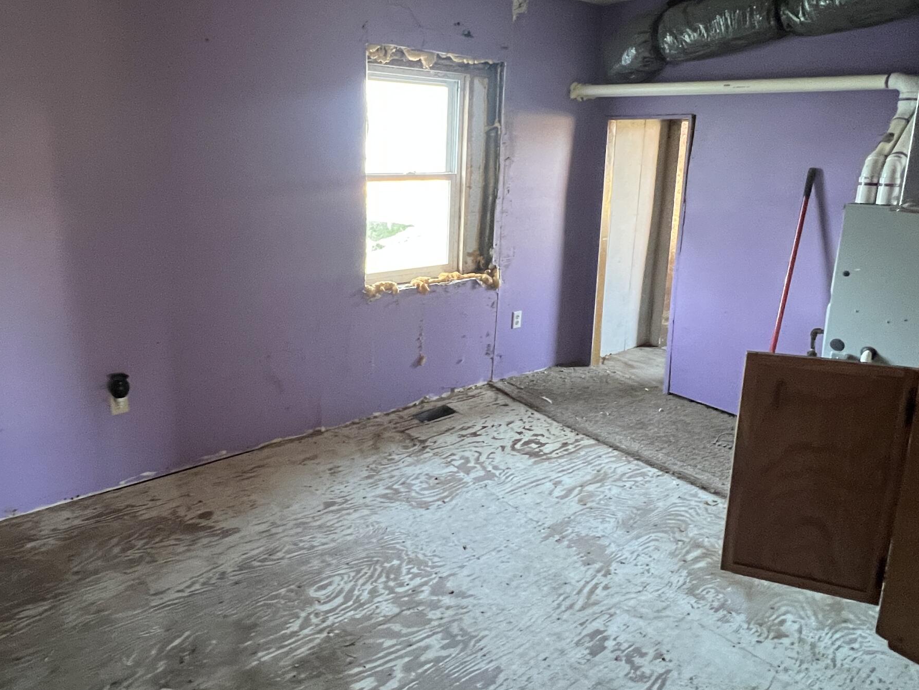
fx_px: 584
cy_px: 277
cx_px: 393
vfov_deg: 60.6
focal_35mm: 22
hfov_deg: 75.9
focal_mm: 1.57
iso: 500
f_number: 1.8
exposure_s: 1/60
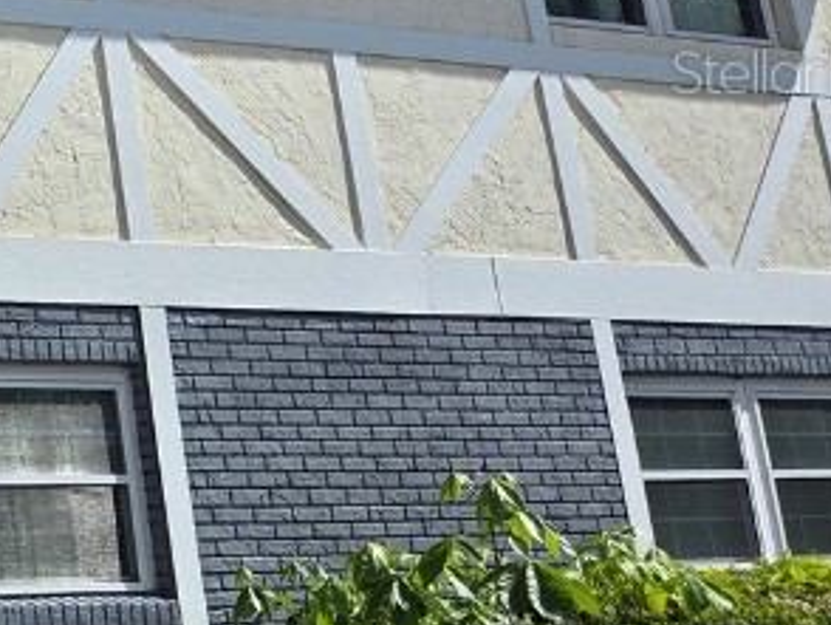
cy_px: 71
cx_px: -509
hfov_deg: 20.1
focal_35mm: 80
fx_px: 1922
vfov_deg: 18.2
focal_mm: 5.4
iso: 80
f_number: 1.8
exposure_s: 1/6034
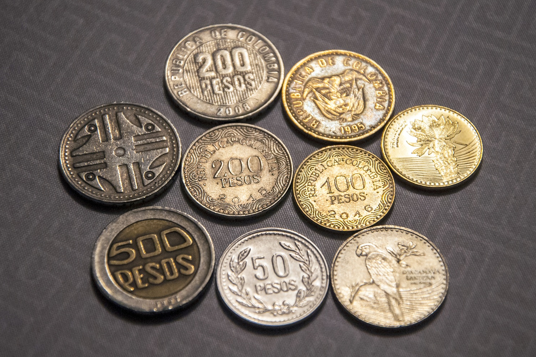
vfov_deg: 9.9
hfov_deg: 14.8
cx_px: 268
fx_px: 2069
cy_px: 179
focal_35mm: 139
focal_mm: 92
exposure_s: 1/80
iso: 1600
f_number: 5.6
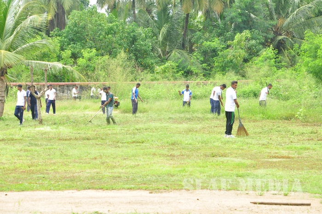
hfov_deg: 15.2
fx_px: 1205
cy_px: 107
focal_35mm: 135
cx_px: 161
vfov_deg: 10.1
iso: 250
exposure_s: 1/125
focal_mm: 90
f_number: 7.1
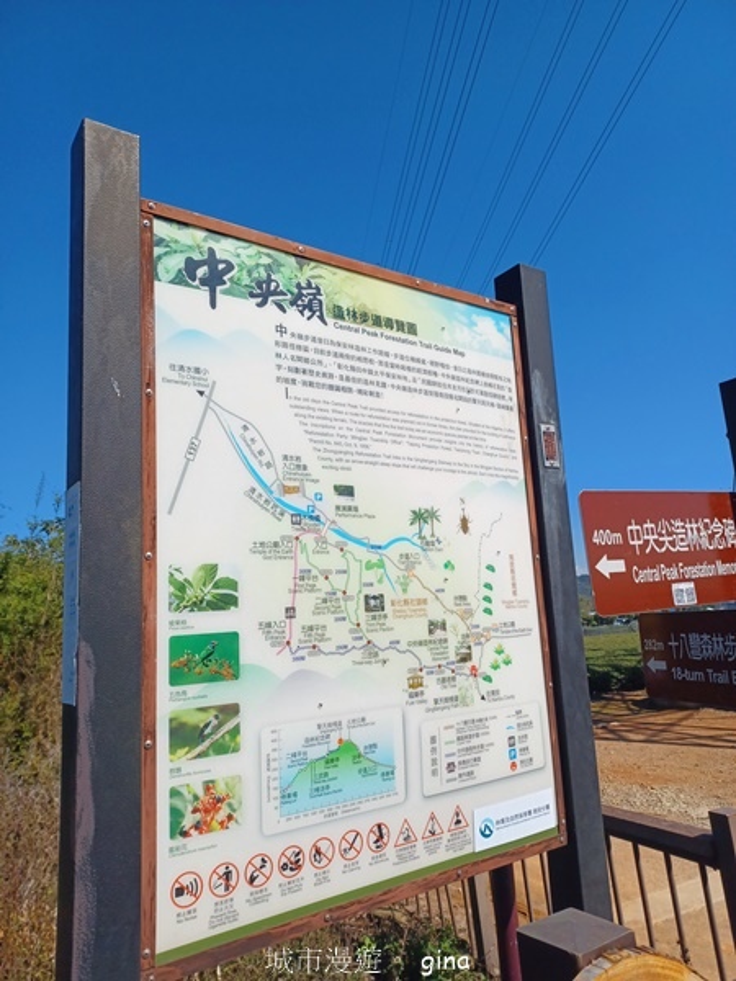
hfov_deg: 54.9
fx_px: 709
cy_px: 490
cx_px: 368
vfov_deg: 69.4
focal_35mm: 25
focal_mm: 4.6
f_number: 1.8
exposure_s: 1/683
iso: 32
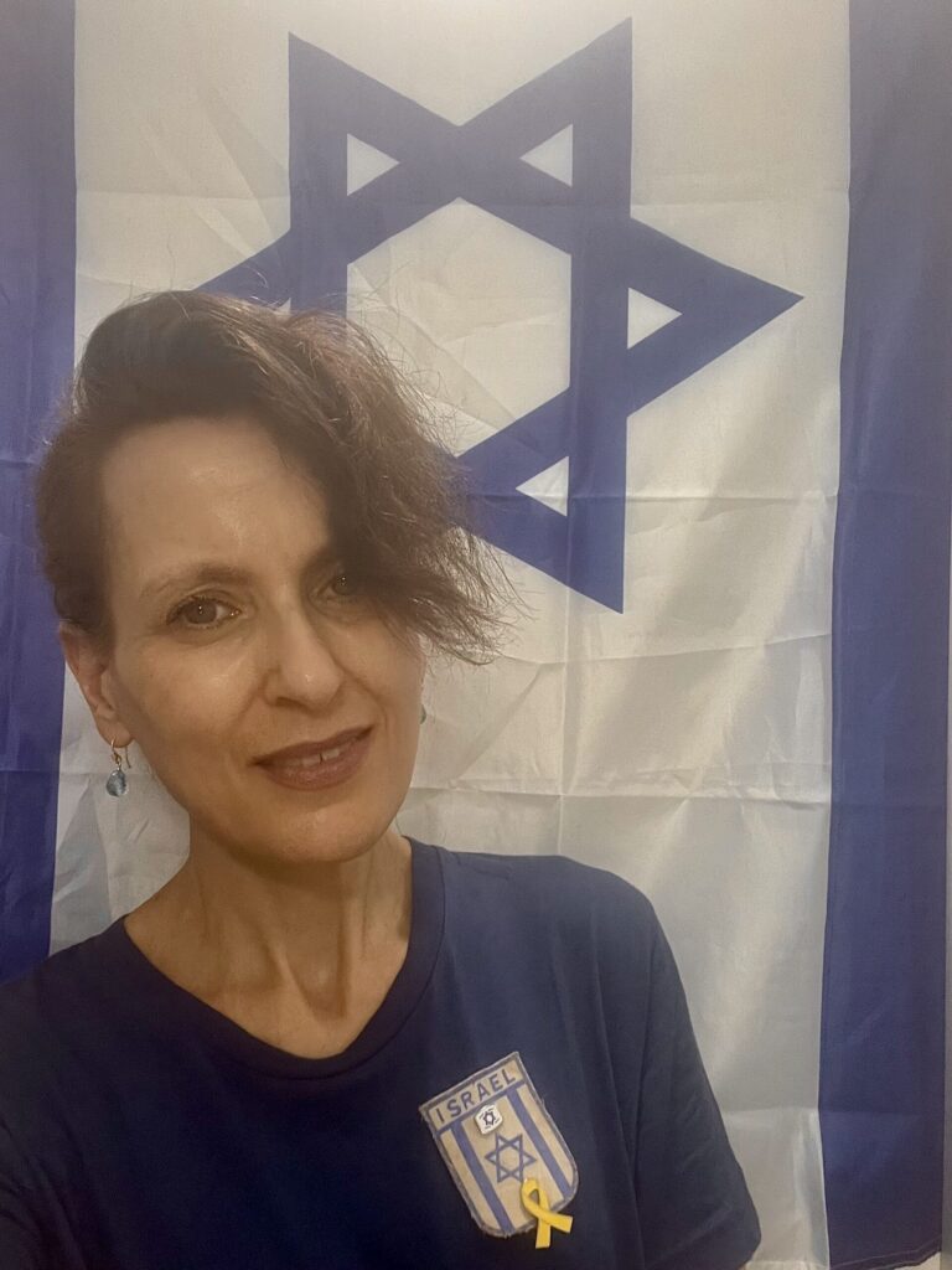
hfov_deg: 46.8
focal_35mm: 30
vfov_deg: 60.0
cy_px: 635
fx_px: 1100
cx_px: 476
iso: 250
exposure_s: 1/50
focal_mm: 2.71
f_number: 2.2
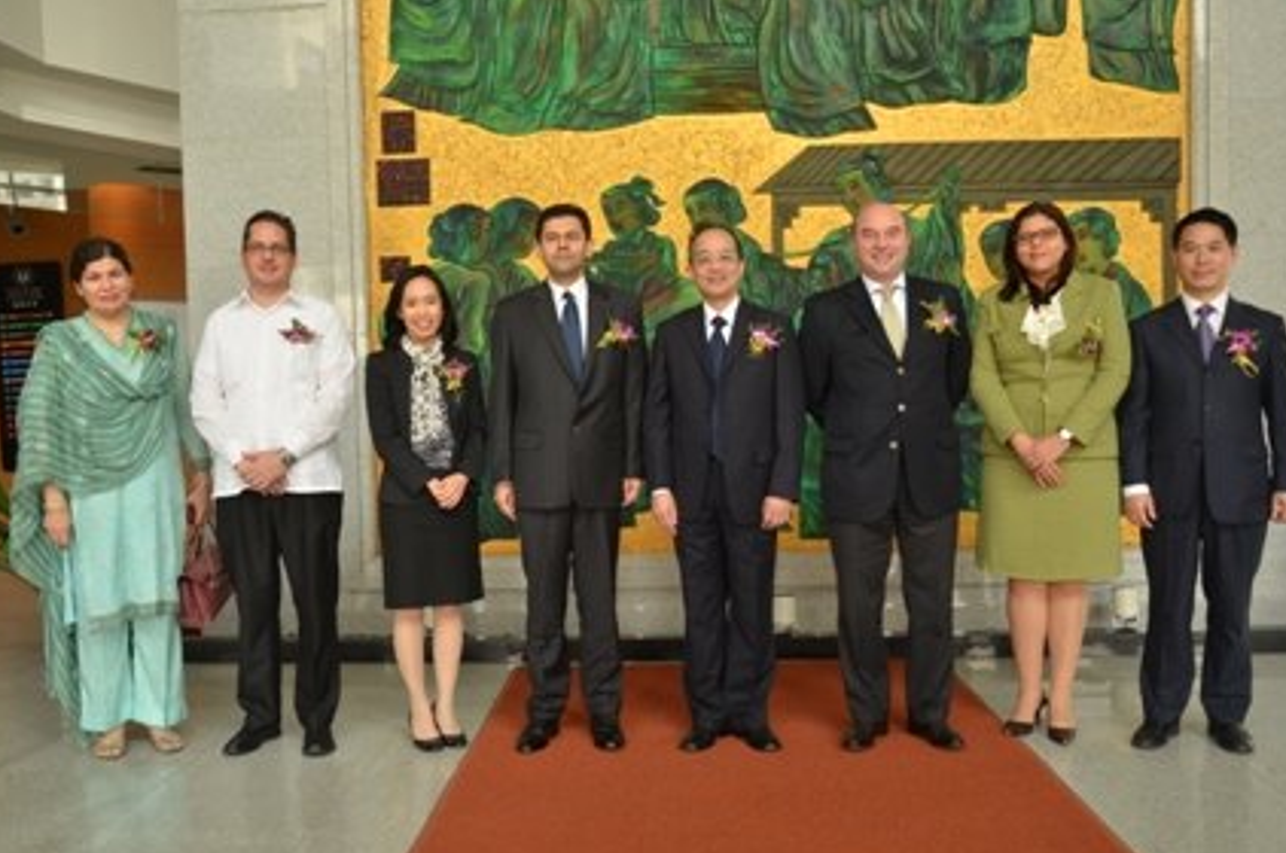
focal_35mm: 35
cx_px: 643
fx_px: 1248
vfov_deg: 37.7
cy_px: 440
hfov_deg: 54.5
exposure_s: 1/100
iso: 500
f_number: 5
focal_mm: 22
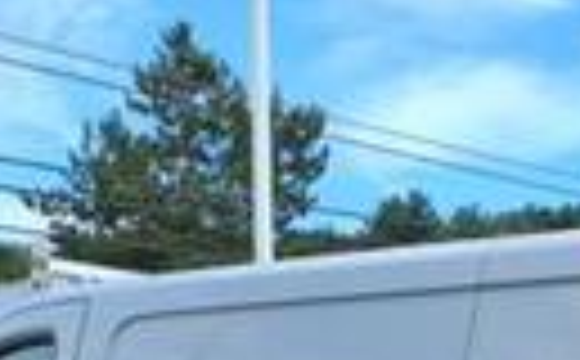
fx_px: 1767
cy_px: 765
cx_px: 625
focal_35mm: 112
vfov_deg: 10.5
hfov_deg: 18.0
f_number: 1.9
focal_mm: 3.58
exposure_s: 1/1111
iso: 40
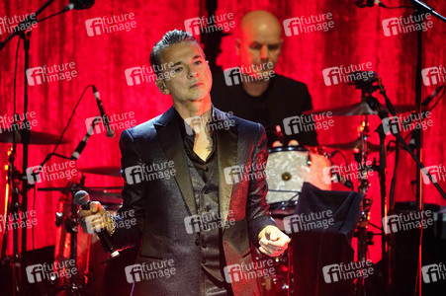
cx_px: 223
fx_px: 7428
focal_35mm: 600
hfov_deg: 3.4
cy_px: 148
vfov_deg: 2.3
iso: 4000
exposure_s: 1/320
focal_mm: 600
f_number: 6.3
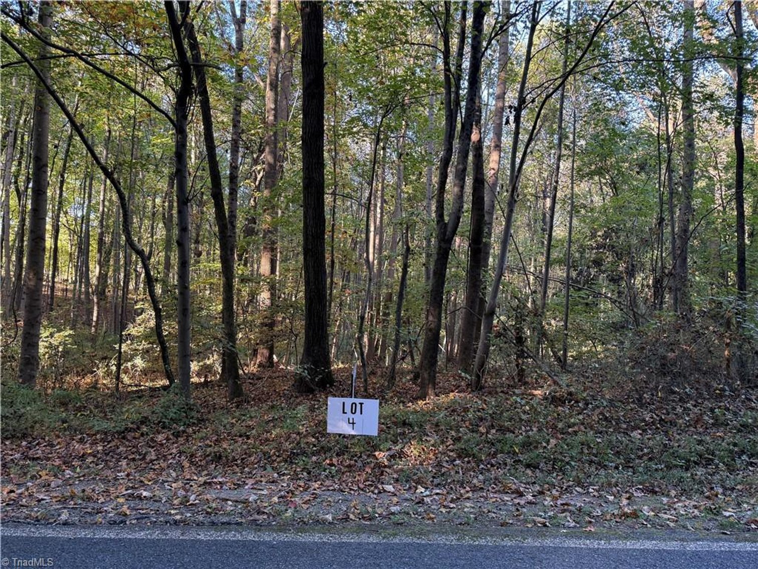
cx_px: 379
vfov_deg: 56.8
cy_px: 284
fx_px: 526
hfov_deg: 71.6
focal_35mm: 24
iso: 200
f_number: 1.78
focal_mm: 6.76
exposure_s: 1/118
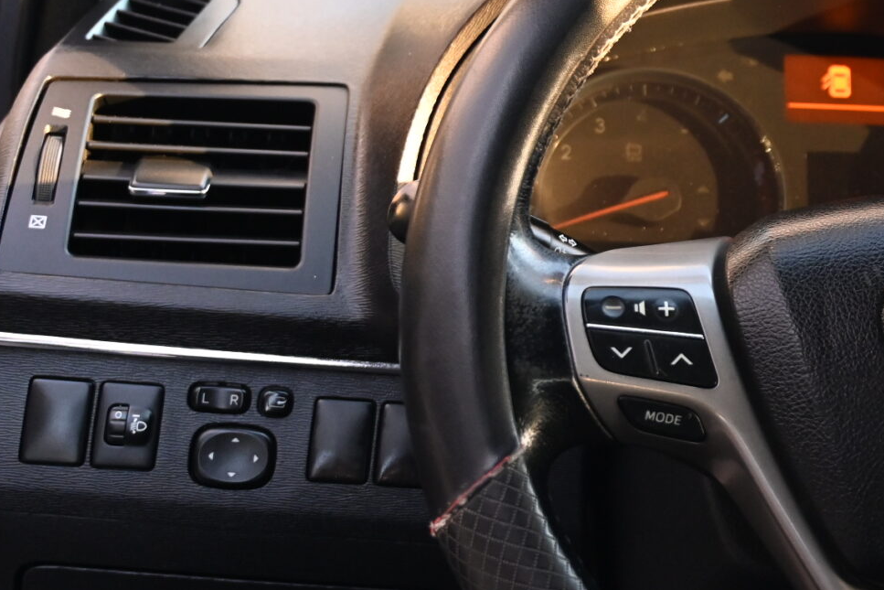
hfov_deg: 20.6
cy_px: 147
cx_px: 1102
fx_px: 2243
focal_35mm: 91
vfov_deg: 14.9
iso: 1600
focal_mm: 34.5
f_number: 4
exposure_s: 1/125
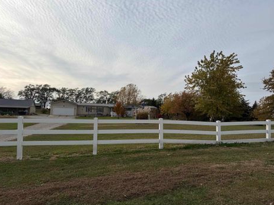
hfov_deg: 67.3
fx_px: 206
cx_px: 141
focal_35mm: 26
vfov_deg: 53.0
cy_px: 110
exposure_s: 1/8130
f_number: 1.78
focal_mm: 6.76
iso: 80
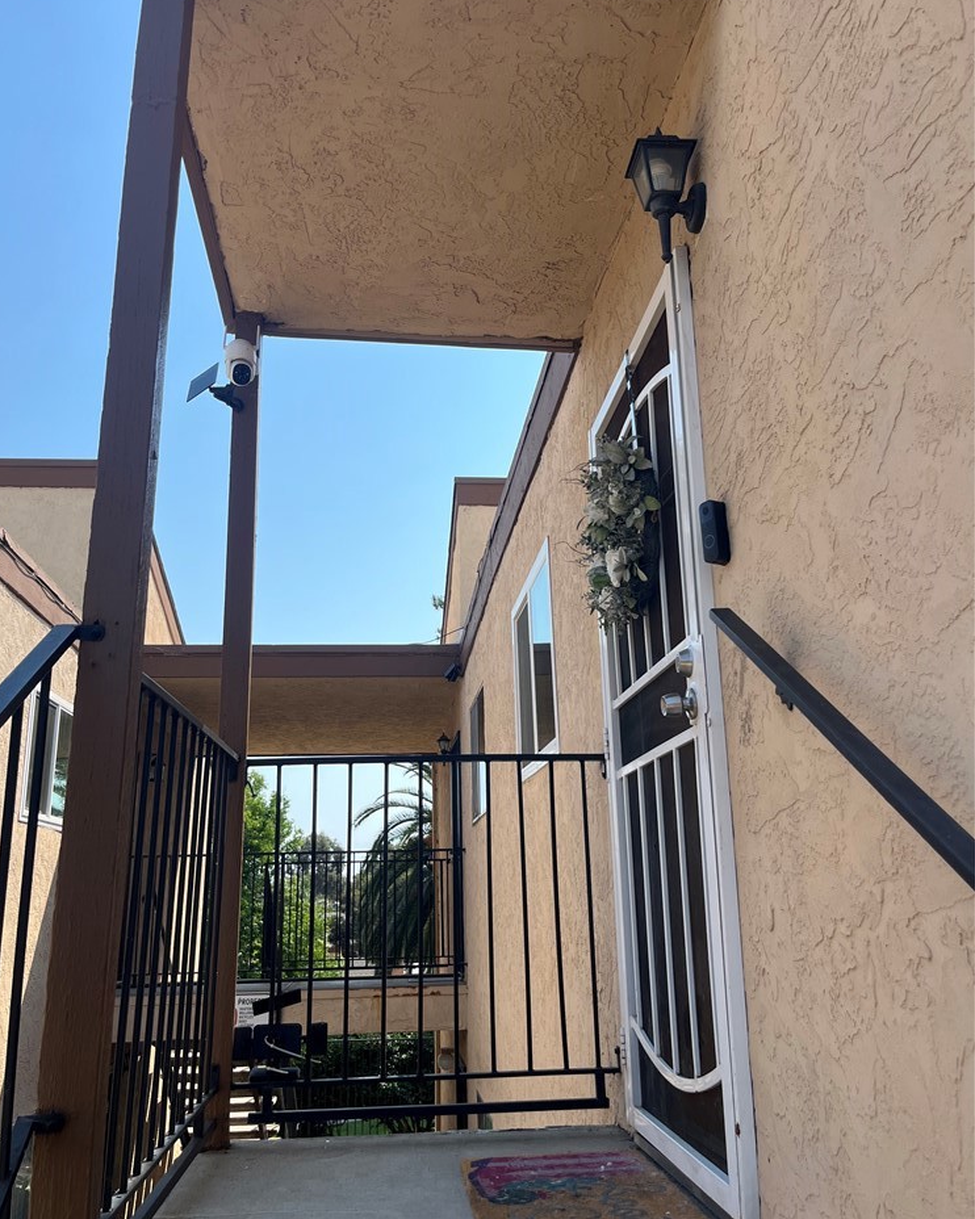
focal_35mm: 28
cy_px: 611
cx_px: 472
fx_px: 1010
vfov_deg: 62.2
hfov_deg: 51.5
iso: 50
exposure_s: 1/2410
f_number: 1.6
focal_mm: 5.1
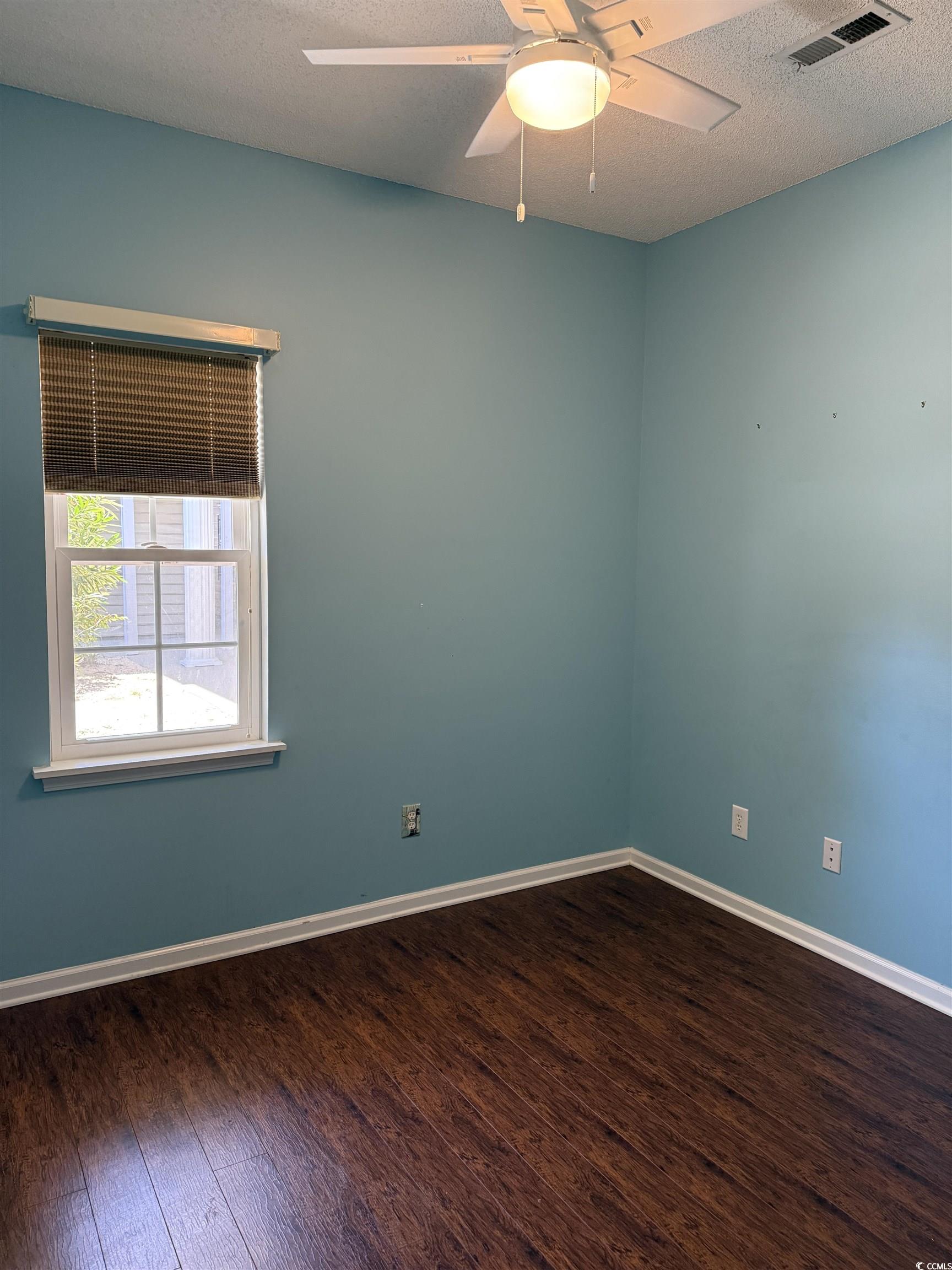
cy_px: 635
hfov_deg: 56.8
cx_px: 476
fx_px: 880
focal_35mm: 24
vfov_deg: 71.6
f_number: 1.78
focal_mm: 6.76
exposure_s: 1/120
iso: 400
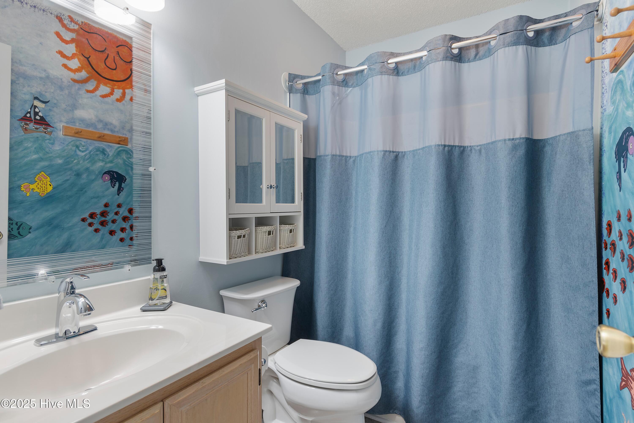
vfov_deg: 67.4
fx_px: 317
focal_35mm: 18
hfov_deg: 90.0
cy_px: 212
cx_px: 317
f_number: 4.8
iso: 100
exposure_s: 1/5
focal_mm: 12
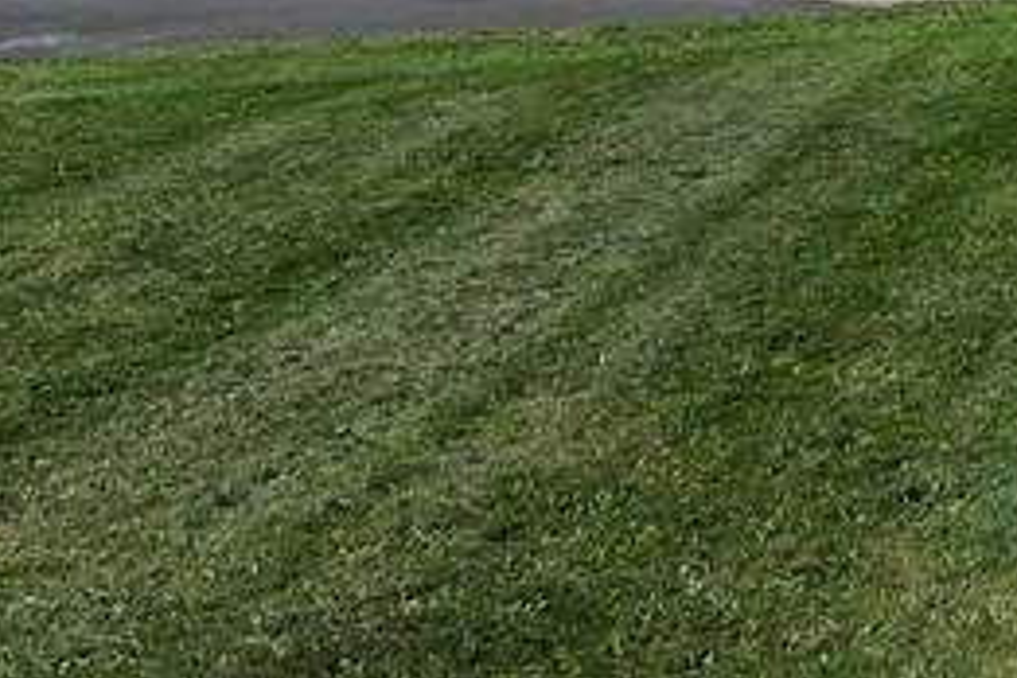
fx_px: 2655
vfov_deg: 13.8
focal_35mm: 94
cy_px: -284
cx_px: 1391
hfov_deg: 19.6
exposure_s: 1/7599
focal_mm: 5.4
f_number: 1.8
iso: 80
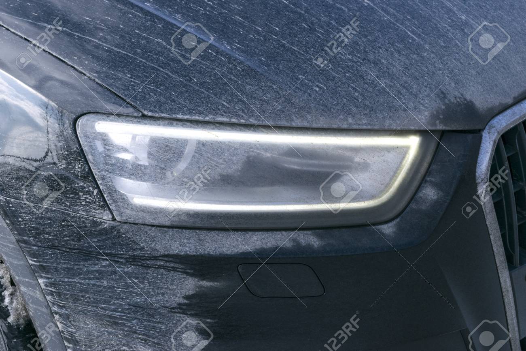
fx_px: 1095
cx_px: 263
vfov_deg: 18.2
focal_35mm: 75
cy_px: 176
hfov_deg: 27.0
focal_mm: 50
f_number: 20
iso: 100
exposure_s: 1/100
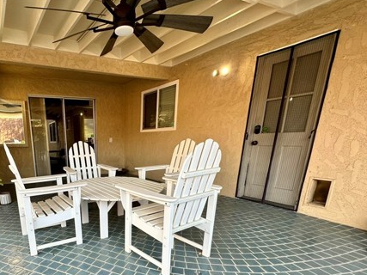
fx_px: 223
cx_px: 102
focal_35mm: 21
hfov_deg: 74.6
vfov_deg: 60.3
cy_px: 203
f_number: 2.2
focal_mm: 2.22
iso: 50
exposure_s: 1/120
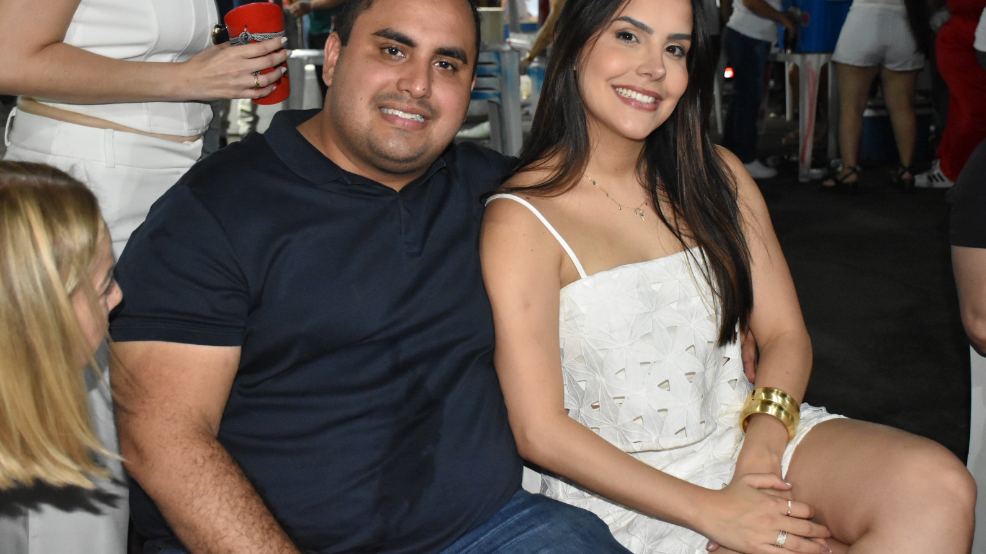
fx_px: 1255
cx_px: 501
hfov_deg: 42.9
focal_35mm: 48
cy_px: 231
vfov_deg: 24.9
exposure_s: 1/100
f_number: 4
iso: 3200
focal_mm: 30
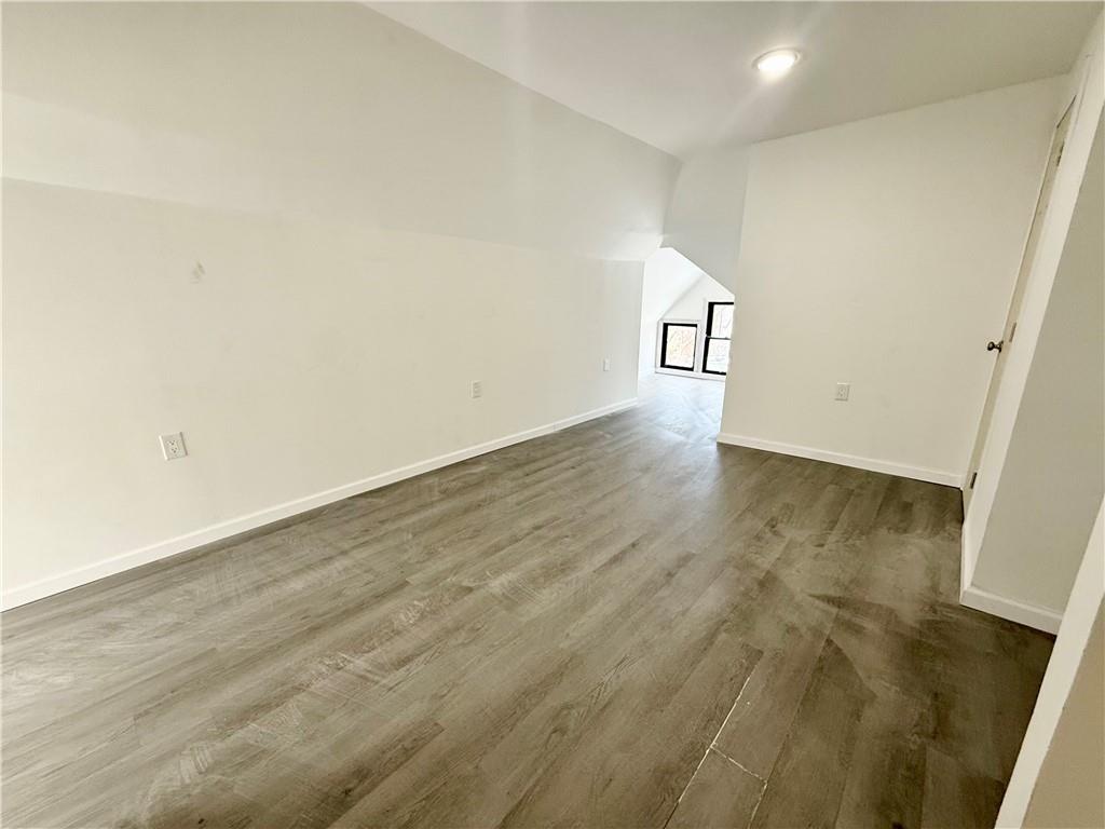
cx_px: 552
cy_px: 414
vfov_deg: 85.7
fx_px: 447
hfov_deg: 102.1
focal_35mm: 14
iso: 160
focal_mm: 2.22
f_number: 2.2
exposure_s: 1/120
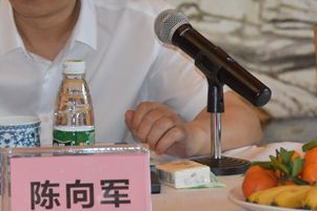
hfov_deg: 6.5
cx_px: 45
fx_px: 2766
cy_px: 28
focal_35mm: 314
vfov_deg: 4.4
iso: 2000
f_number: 5.3
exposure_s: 1/60
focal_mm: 105
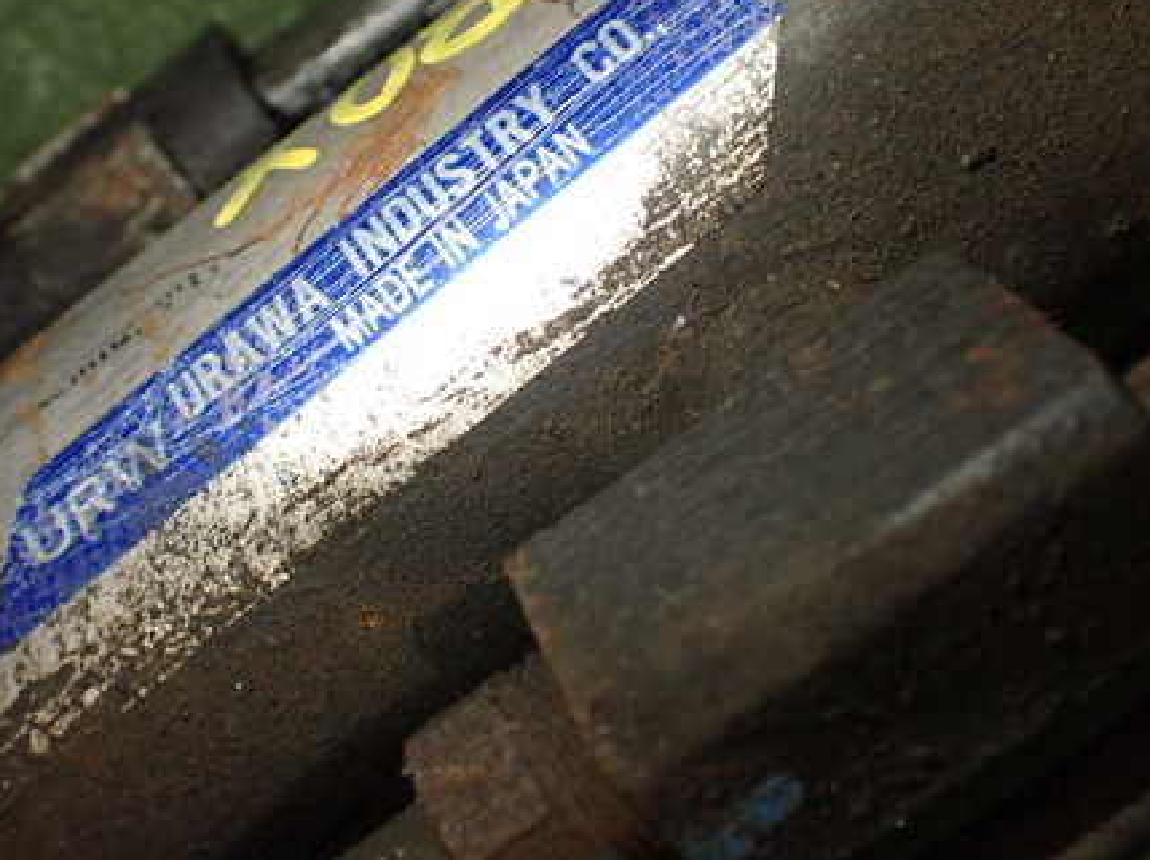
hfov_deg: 44.5
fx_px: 1394
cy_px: 330
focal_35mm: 42
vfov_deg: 34.1
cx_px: 434
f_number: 2.3
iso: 500
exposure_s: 1/125
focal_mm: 5.4
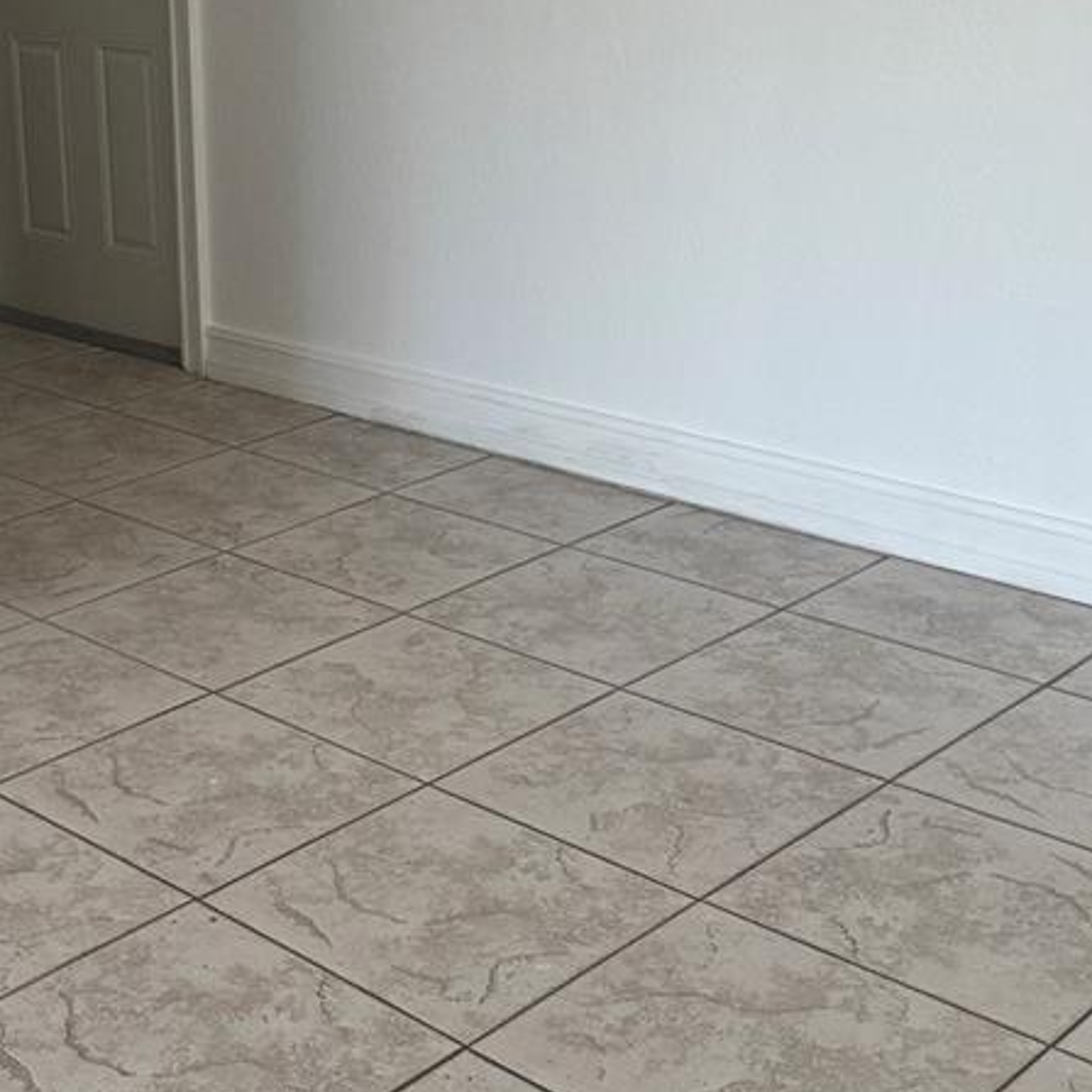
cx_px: 181
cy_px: 437
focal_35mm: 57
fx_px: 2034
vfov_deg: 30.0
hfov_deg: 29.2
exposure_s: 1/103
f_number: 1.78
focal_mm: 6.76
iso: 200
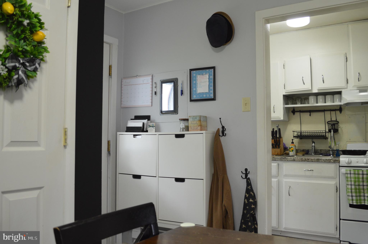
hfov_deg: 67.4
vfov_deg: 47.8
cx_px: 184
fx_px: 276
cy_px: 122
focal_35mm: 27
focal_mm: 18
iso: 640
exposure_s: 1/15
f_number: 3.5
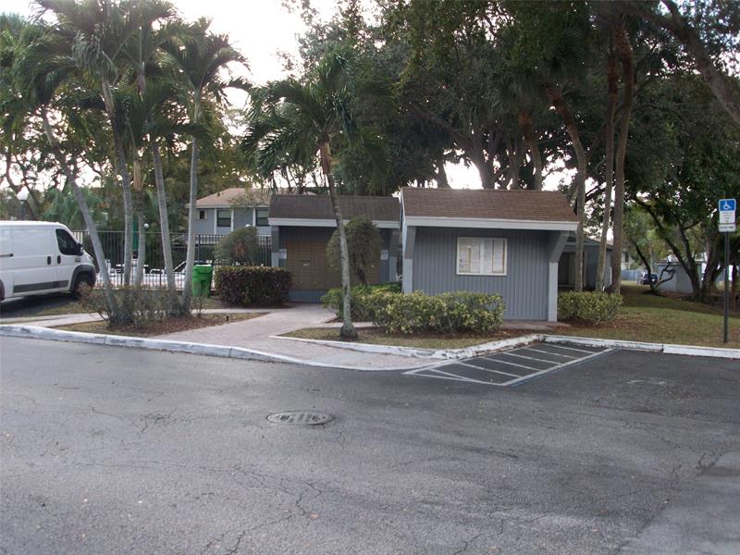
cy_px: 278
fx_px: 727
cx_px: 370
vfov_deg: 41.8
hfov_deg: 54.0
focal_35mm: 34
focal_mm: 5.7
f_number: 2.8
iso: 64
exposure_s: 1/177
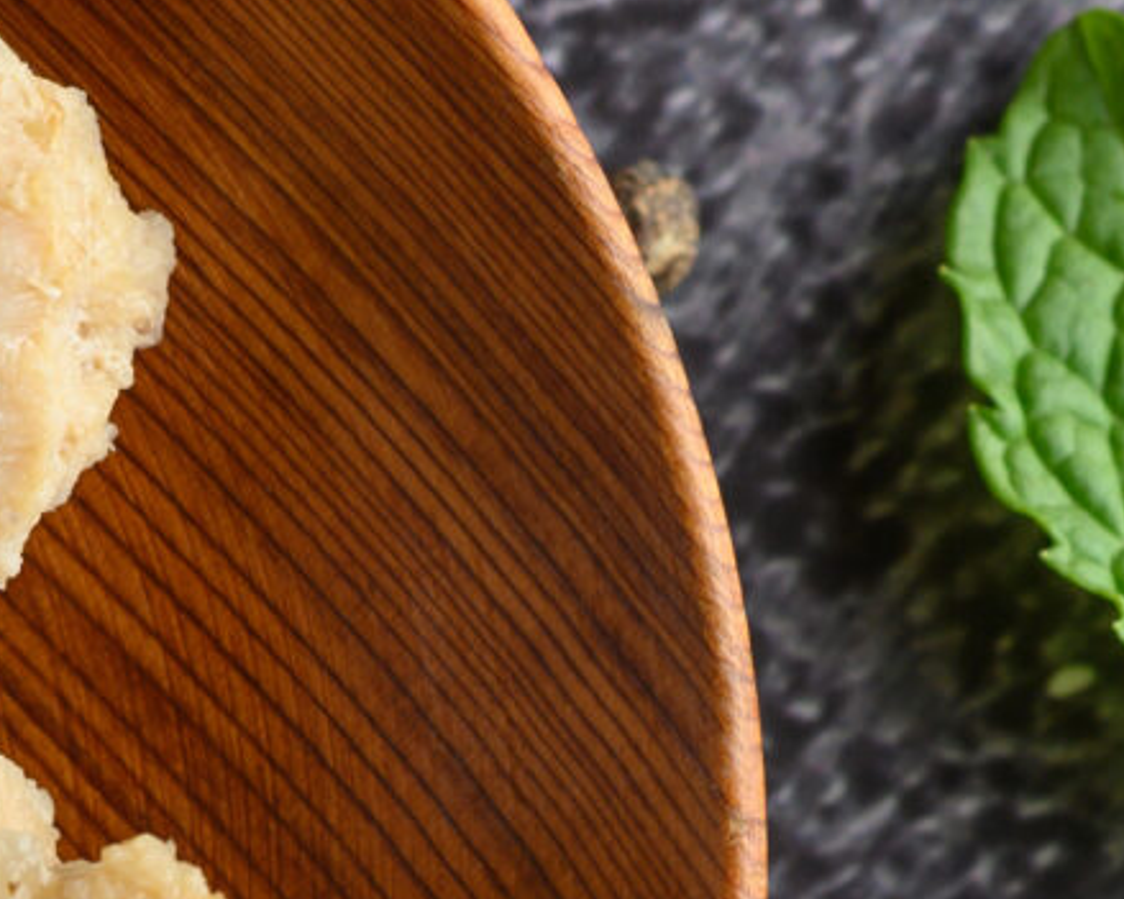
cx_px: 351
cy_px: 911
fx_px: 10909
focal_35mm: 328
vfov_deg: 4.7
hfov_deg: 5.9
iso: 100
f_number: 10
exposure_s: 1/160
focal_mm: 60
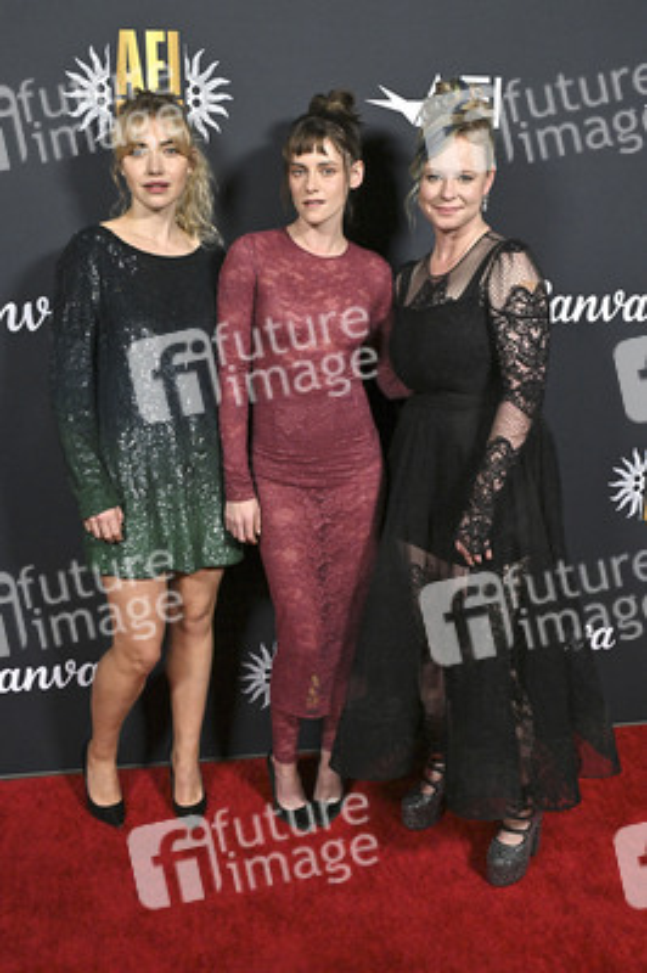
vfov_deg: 51.9
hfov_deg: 35.9
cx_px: 324
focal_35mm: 37
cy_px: 486
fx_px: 999
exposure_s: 1/320
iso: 2500
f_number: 6.3
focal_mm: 37
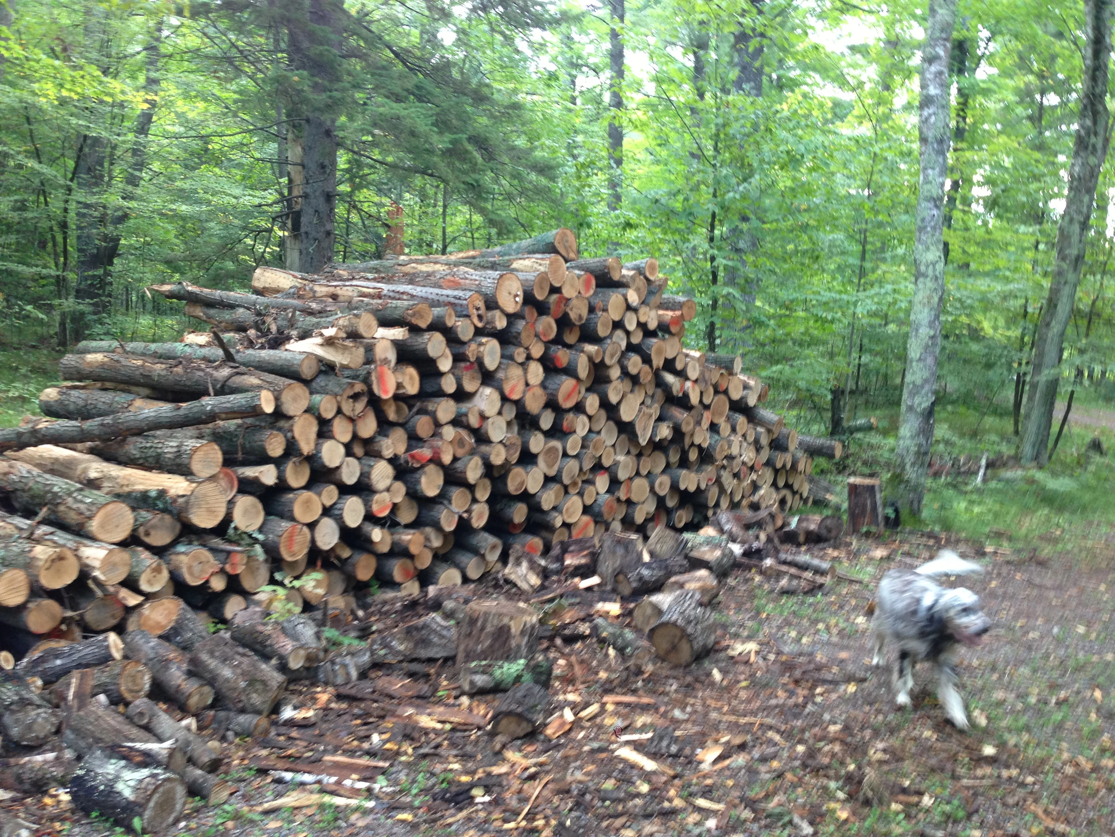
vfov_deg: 42.9
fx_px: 1063
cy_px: 418
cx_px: 558
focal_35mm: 33
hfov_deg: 55.4
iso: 100
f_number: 2.4
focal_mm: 4.13
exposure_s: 1/20
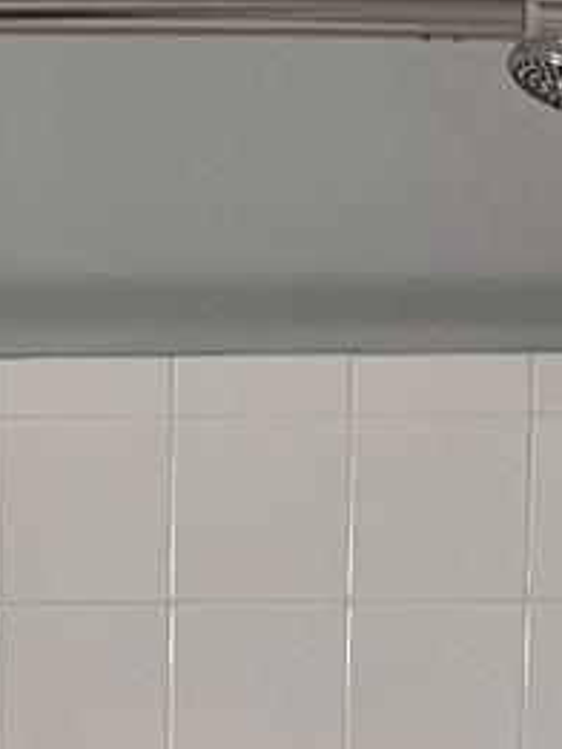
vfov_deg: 11.7
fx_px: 3309
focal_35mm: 153
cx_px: 17
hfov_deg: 9.6
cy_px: 1466
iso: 100
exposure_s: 1/60
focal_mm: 5.7
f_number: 1.5
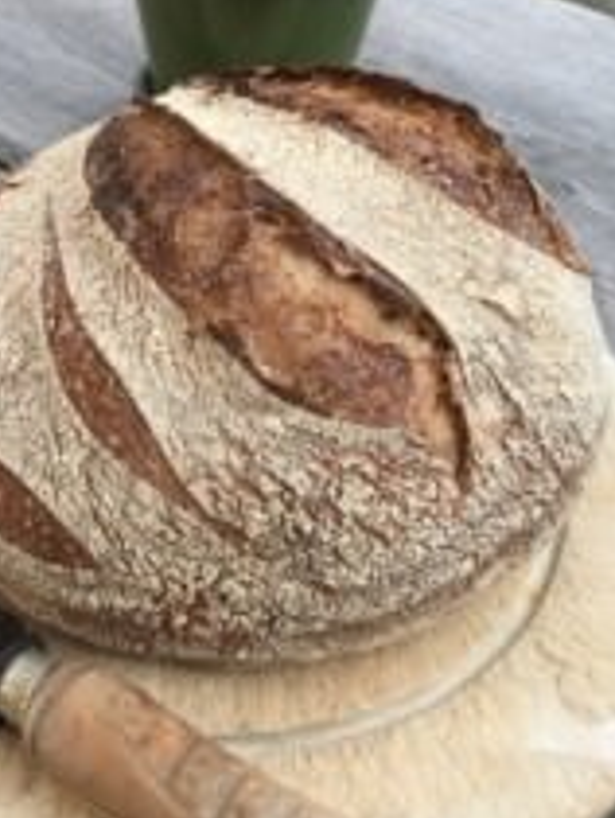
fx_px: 1111
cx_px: 235
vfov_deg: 38.7
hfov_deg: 30.8
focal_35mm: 47
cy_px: 150
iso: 20
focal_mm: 3.99
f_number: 1.8
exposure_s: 1/622
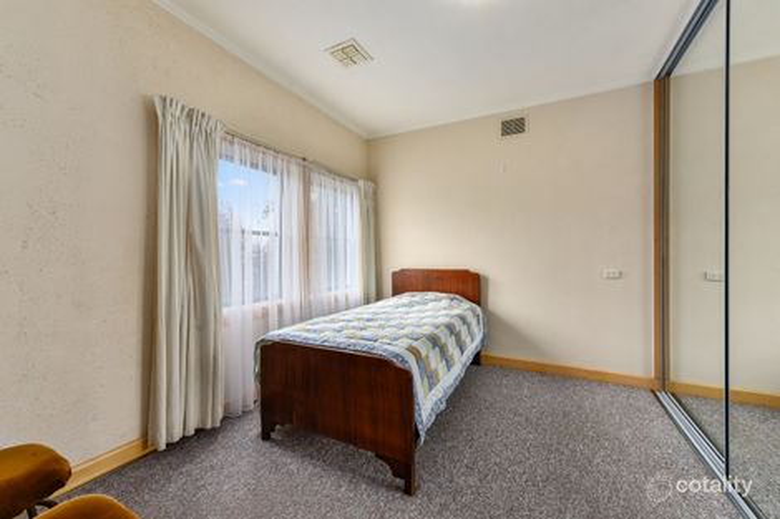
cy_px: 260
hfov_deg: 104.3
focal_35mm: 14
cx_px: 390
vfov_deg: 81.2
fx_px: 303
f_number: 11
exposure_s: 1/15
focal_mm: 14
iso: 200
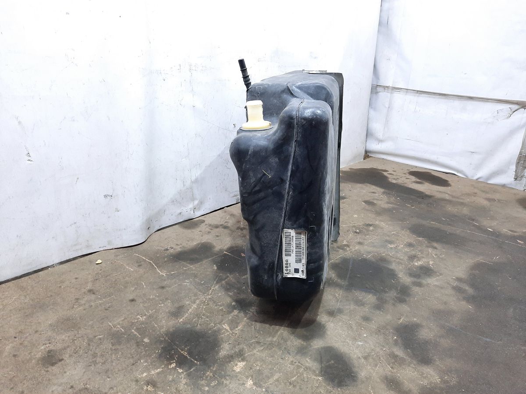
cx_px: 263
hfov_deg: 69.4
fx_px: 380
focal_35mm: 25
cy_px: 197
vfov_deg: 54.9
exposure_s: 1/50
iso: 320
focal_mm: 4.6
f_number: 2
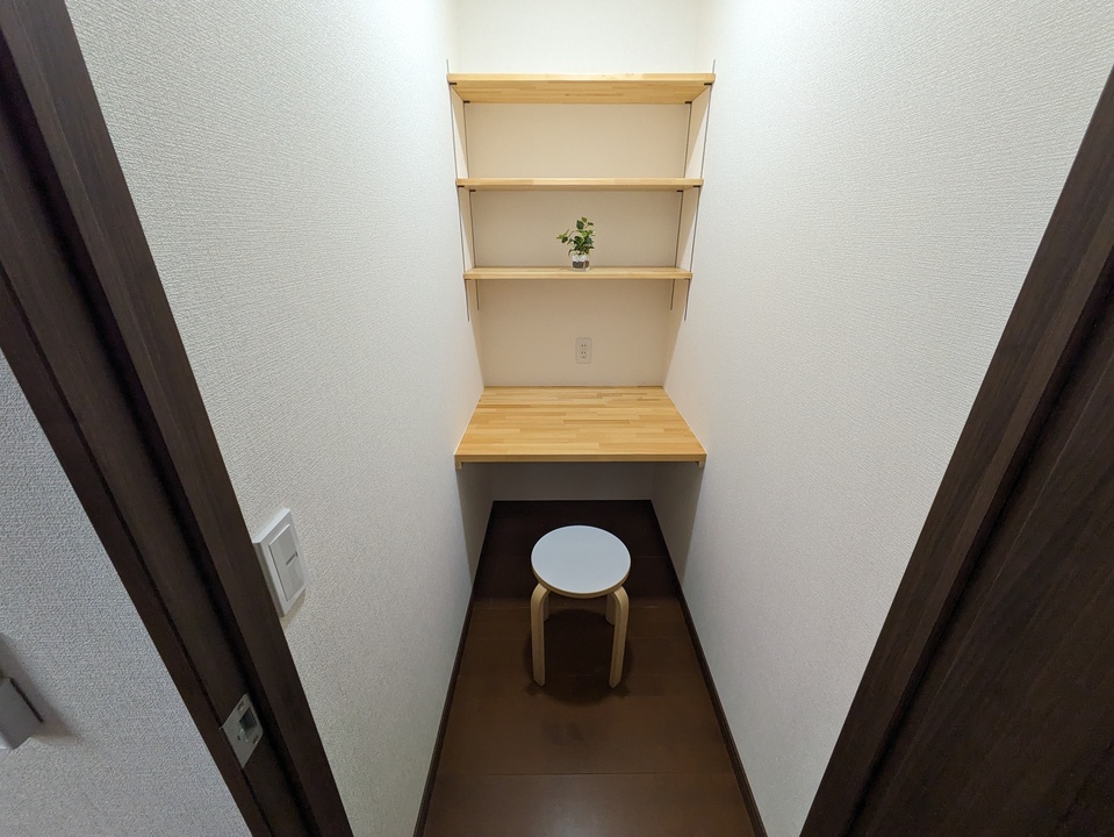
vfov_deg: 85.7
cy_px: 418
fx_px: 451
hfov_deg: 102.0
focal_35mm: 14
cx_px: 557
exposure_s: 1/120
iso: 419
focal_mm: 1.83
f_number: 2.2
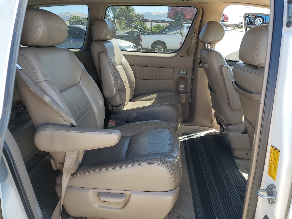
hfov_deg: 67.3
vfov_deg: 53.1
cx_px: 146
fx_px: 219
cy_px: 110
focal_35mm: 26
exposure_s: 1/417
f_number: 1.5
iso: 50
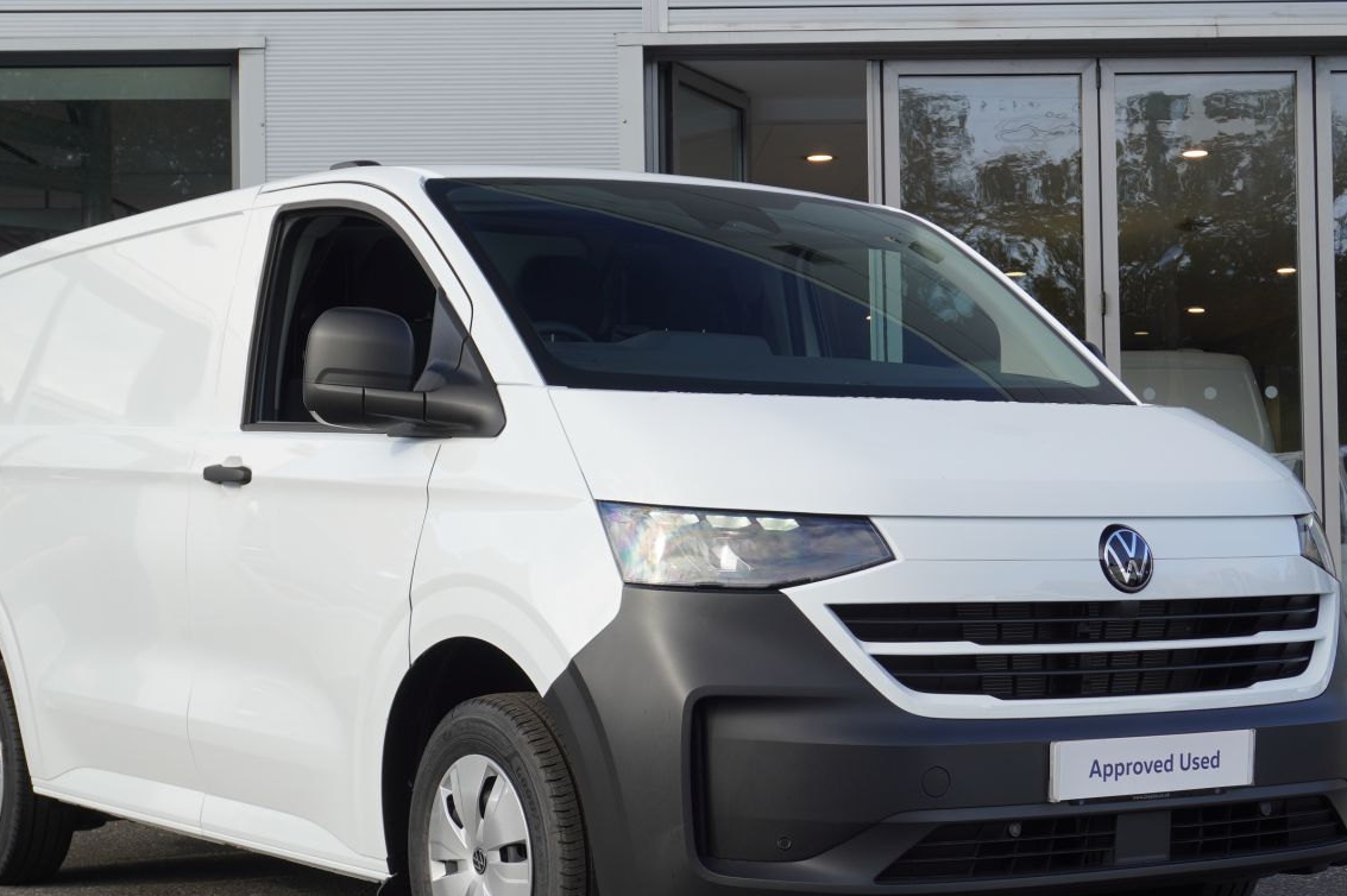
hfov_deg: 28.1
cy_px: 531
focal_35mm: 72
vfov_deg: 18.9
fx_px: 2692
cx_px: 632
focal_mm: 34
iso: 100
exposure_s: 1/125
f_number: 7.1
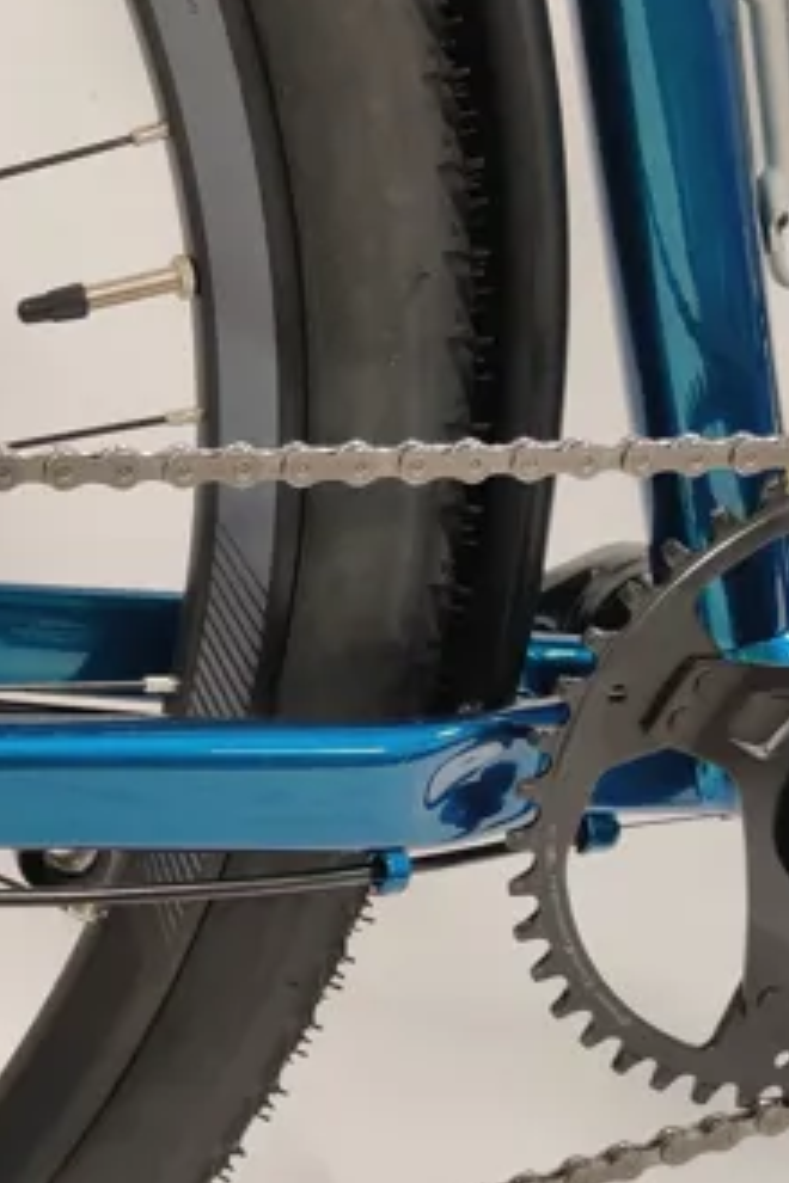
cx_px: -61
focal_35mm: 68
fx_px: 2235
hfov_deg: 19.3
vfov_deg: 29.6
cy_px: 652
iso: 500
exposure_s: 1/33
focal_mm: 4.75
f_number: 1.65
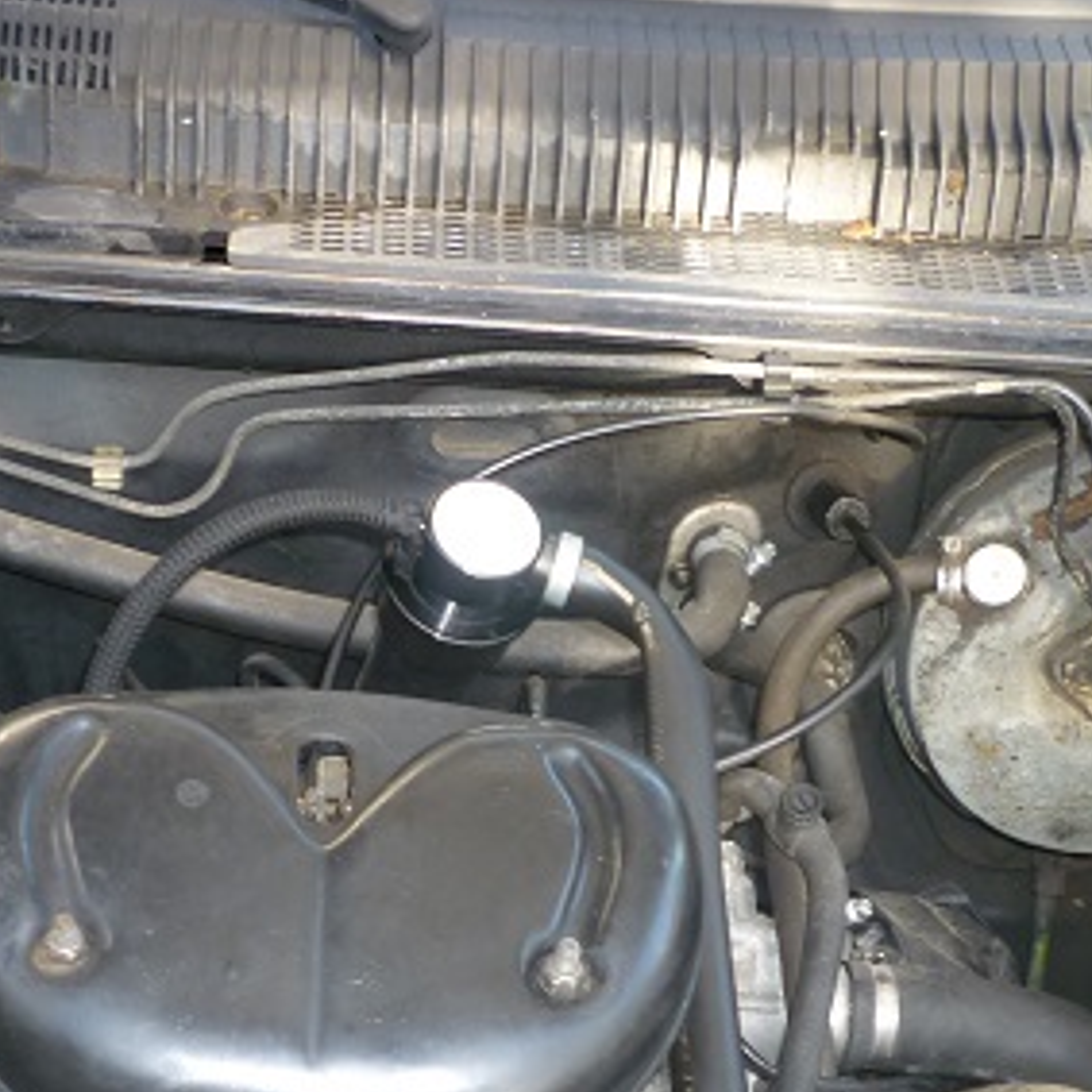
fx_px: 2070
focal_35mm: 58
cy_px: 868
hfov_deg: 29.5
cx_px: 448
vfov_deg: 28.9
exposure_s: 1/30
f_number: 3.3
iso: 80
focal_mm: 5.2
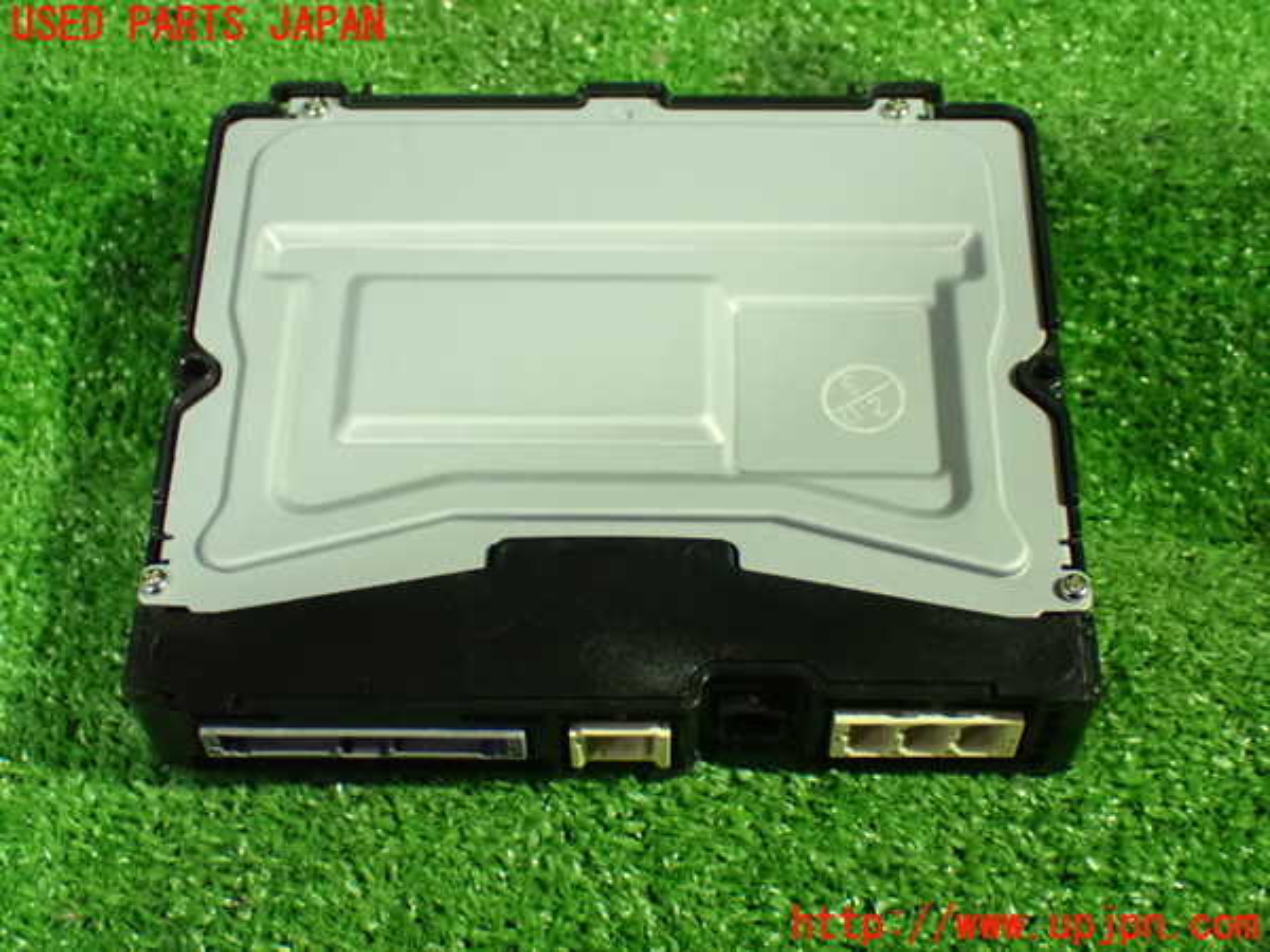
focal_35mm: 54
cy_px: 476
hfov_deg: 35.5
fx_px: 1981
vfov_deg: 27.0
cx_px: 635
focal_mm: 9.65
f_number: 3.3
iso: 1600
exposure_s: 1/30
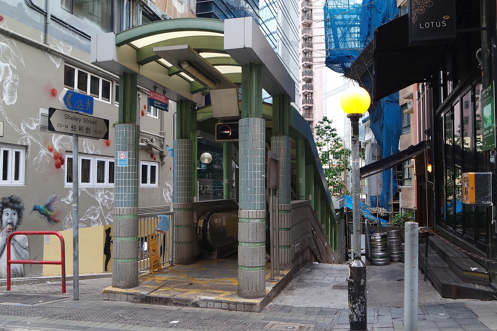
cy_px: 166
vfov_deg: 45.0
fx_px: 400
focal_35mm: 29
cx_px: 248
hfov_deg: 63.7
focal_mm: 19
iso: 400
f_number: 4
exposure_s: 1/40
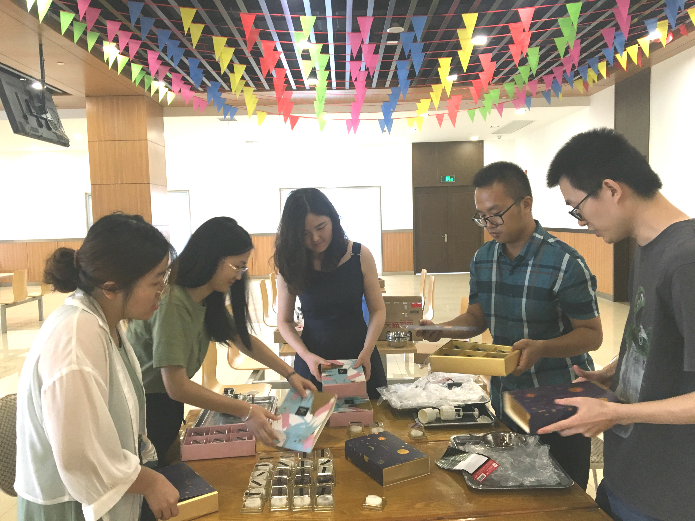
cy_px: 260
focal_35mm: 29
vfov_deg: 48.2
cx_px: 348
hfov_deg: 61.7
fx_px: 582
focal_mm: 4.15
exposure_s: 1/33
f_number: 2.2
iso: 125
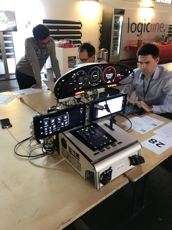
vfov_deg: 63.4
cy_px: 115
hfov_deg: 49.7
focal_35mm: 28
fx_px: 186
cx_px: 86
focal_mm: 3.99
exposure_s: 1/15
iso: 40
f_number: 1.8
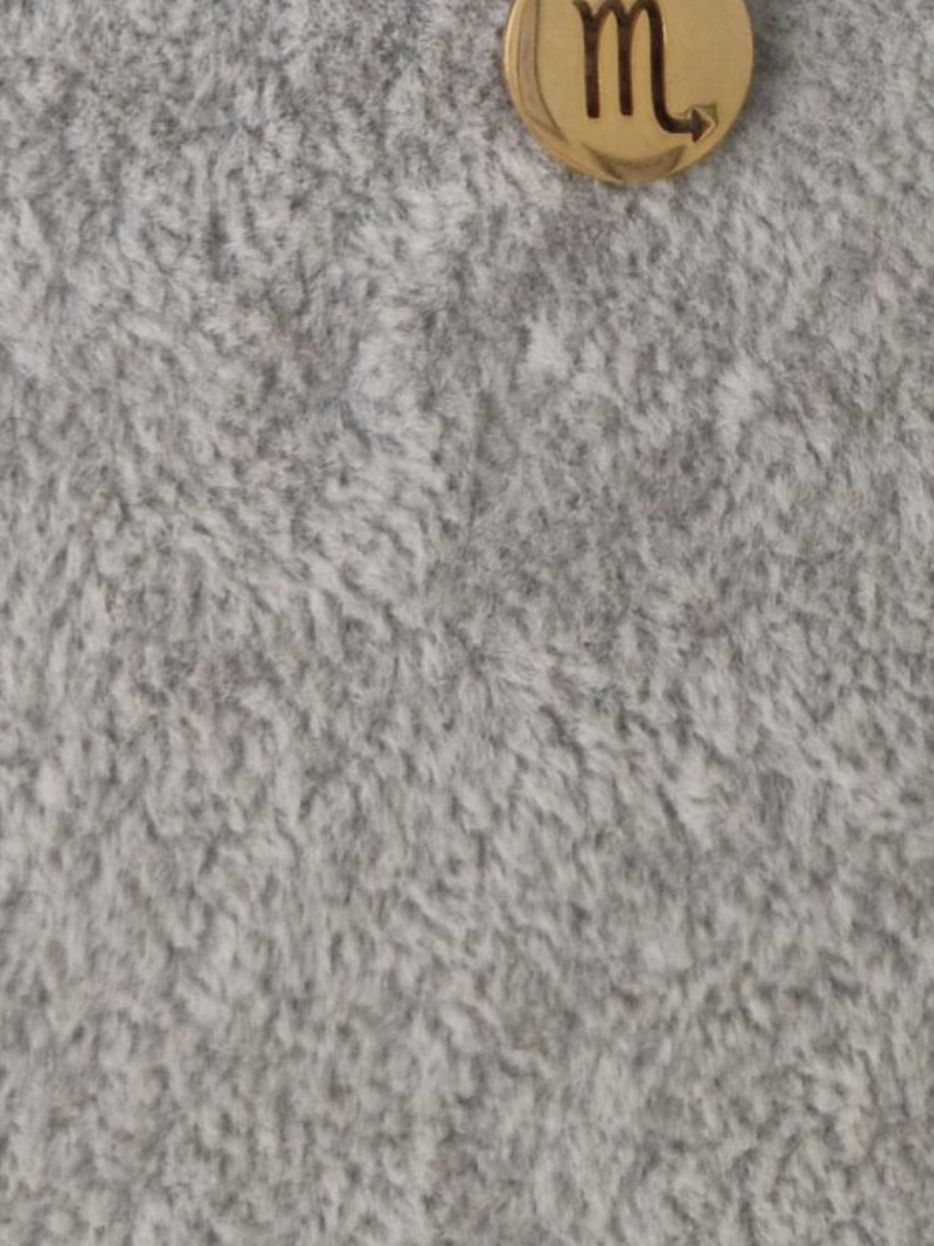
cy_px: -543
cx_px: 431
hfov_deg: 18.9
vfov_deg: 21.6
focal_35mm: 78
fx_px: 2807
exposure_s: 1/100
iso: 50
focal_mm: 5.4
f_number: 1.8
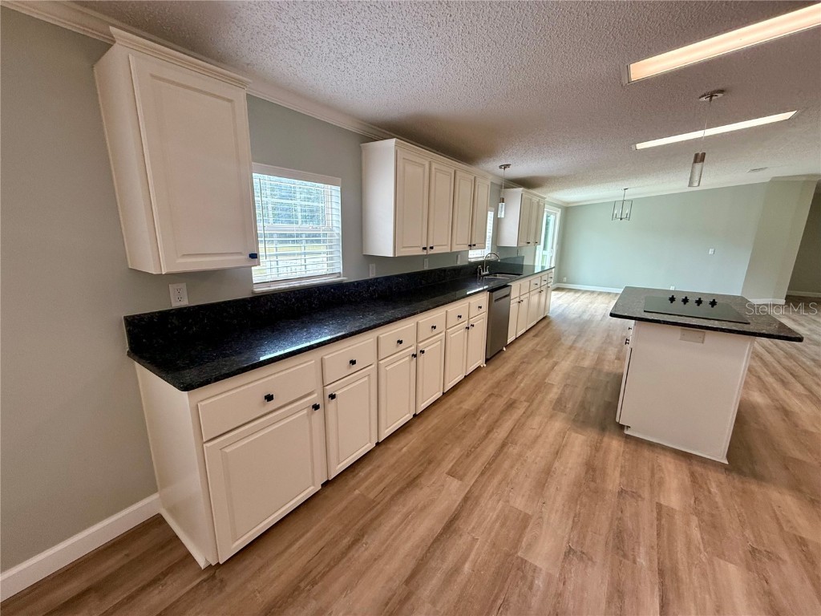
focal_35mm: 14
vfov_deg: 85.7
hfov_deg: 102.1
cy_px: 308
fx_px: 332
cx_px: 410
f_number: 2.2
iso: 200
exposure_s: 1/120
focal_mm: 2.22
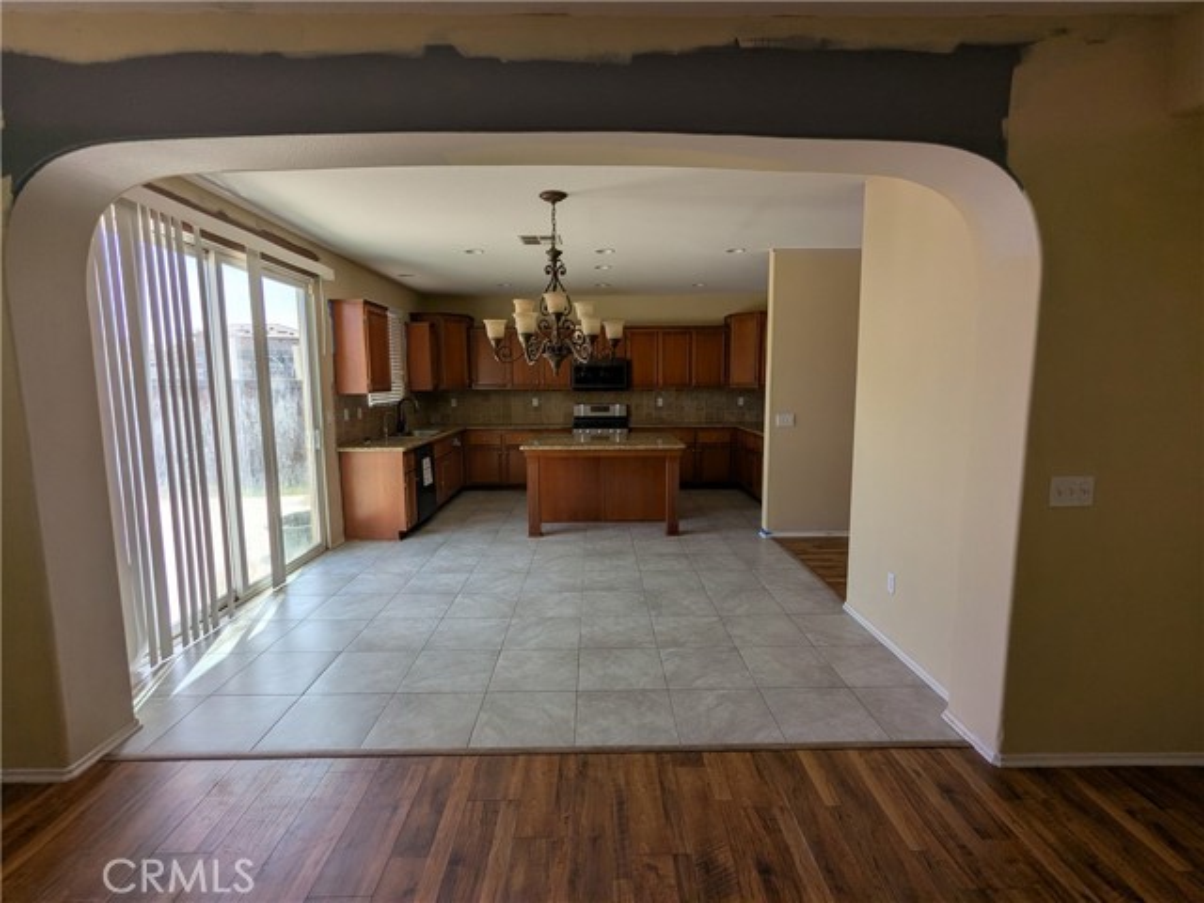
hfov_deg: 94.5
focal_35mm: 16
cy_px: 452
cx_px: 602
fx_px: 557
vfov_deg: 78.1
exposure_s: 1/406
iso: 43
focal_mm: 2.35
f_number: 2.2
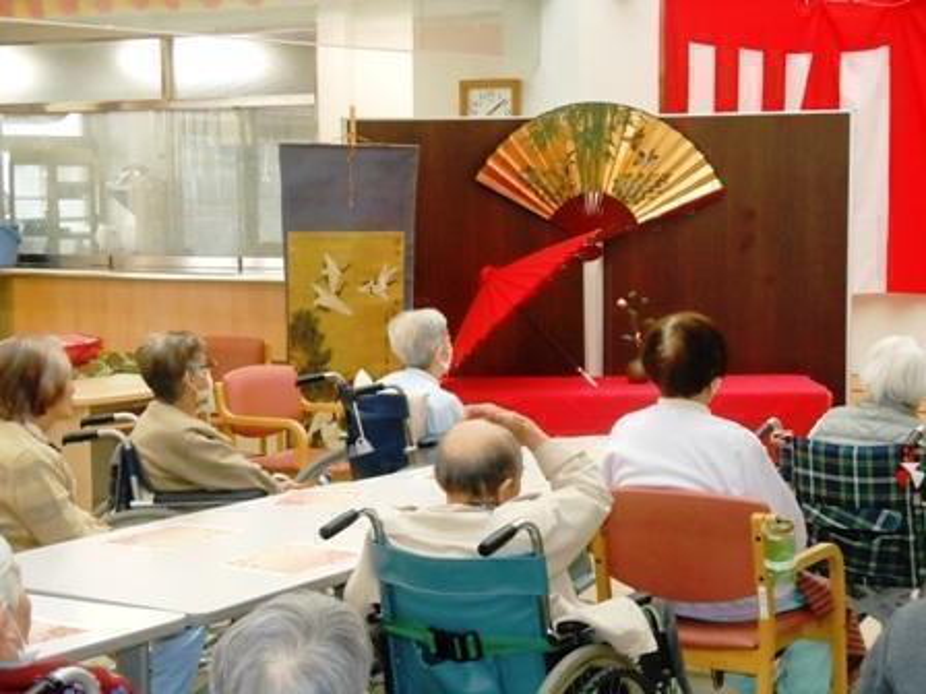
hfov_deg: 25.7
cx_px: 463
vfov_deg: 19.4
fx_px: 2033
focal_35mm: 76
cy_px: 347
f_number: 4.4
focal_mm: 13.6
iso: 640
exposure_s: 1/60
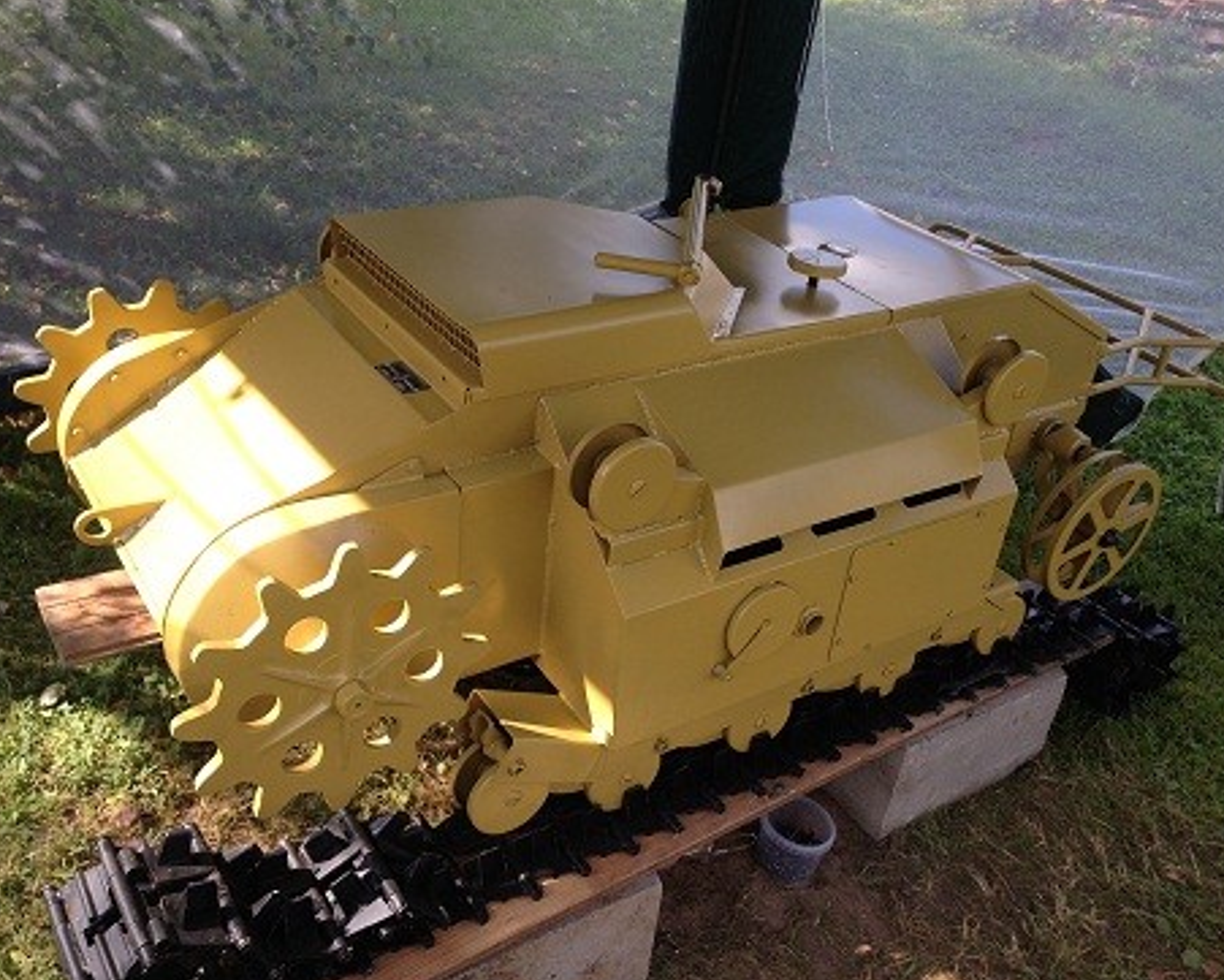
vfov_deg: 42.2
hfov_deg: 51.5
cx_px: 621
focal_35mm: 35
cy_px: 491
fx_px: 1268
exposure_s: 1/284
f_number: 2.4
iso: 50
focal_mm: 4.12
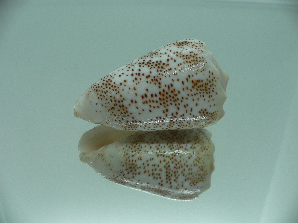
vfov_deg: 40.7
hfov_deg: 52.6
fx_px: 301
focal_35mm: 35
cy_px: 112
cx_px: 149
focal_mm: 4.6
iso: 80
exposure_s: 1/80
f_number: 2.8
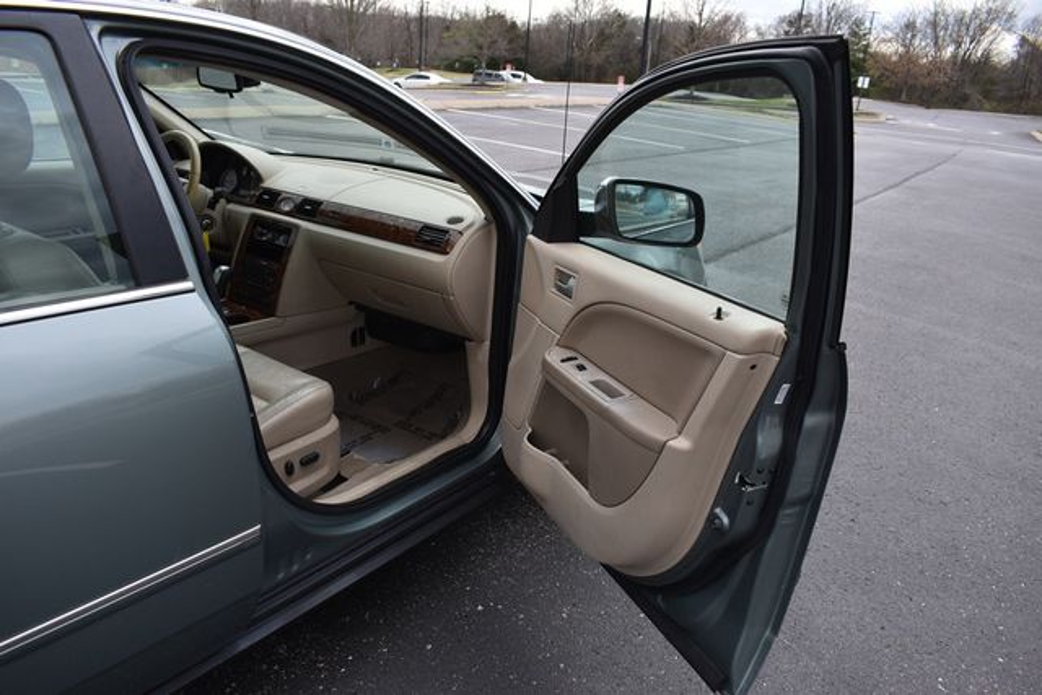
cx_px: 521
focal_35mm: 27
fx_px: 782
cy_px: 348
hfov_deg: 67.4
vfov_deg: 48.0
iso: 200
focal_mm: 18
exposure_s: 1/250
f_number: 5.6
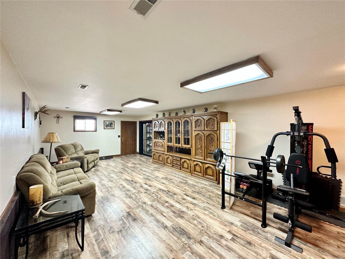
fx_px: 140
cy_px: 130
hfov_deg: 102.1
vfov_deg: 85.7
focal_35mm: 14
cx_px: 172
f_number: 2.2
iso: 320
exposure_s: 1/60
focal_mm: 2.22
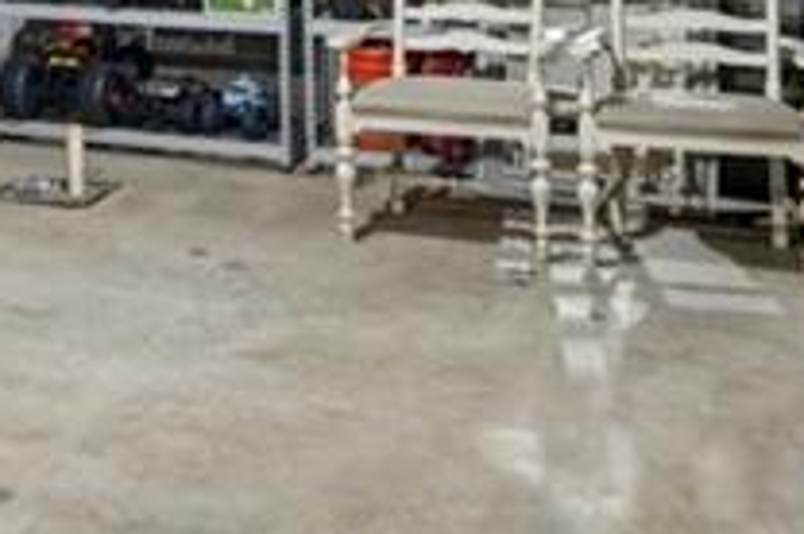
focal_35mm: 69
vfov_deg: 18.2
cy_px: -180
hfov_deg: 26.4
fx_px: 1539
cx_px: -135
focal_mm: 14
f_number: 8
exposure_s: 1
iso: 320
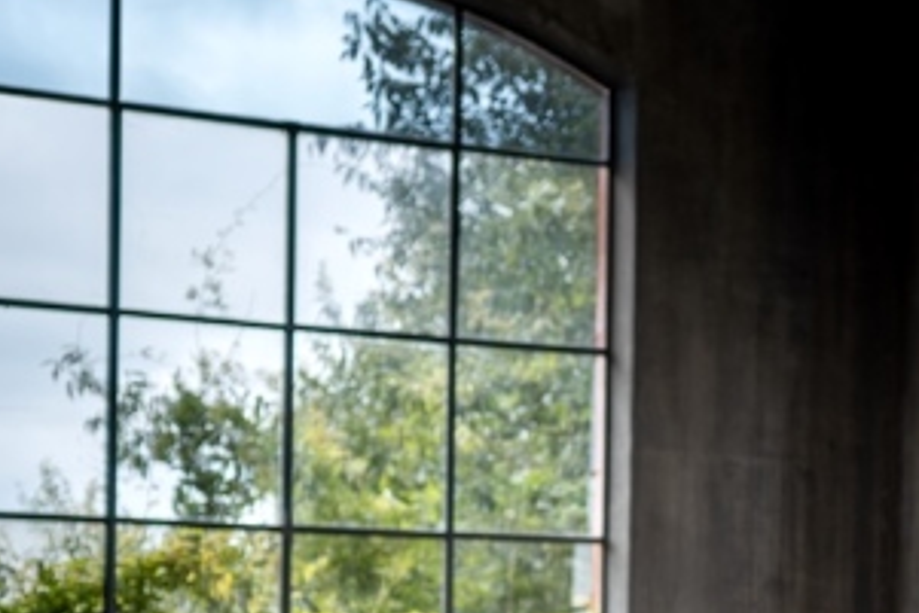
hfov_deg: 20.9
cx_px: 1001
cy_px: 732
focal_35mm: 93
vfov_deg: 14.3
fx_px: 2375
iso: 64
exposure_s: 1/160
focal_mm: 35
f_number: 2.2
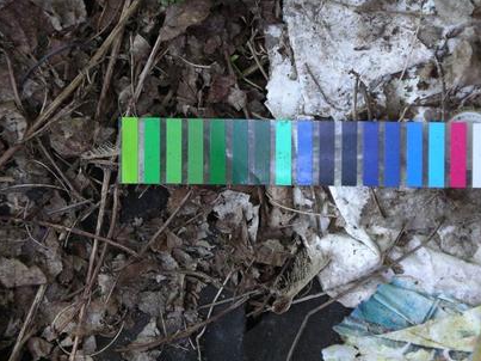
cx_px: 358
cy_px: 170
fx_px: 2514
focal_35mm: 181
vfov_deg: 8.2
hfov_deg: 10.9
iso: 200
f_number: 4
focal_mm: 23.8
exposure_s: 1/100
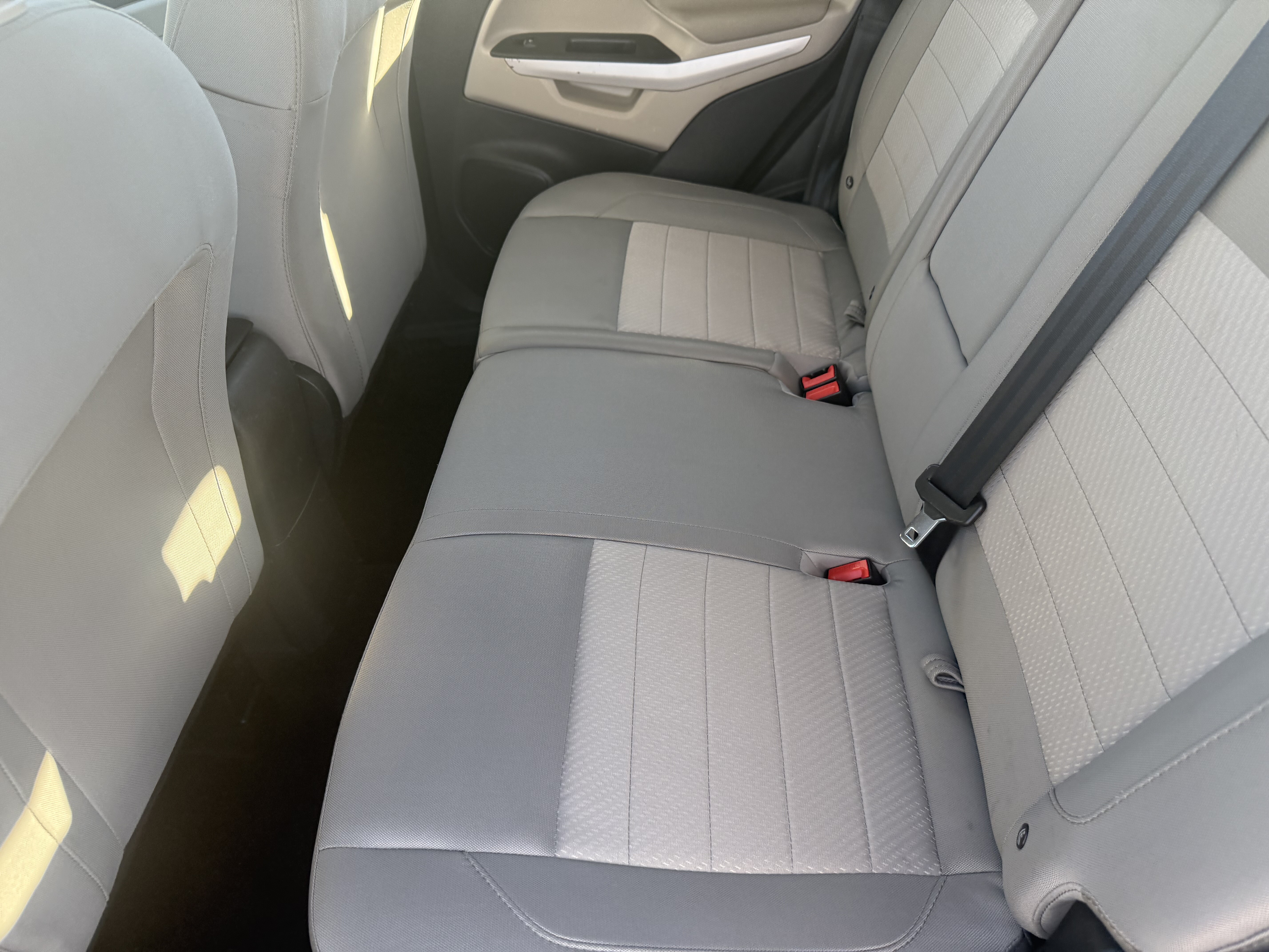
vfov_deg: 56.8
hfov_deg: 71.6
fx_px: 880
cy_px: 476
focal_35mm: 24
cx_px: 634
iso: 160
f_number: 1.78
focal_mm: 6.76
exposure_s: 1/232
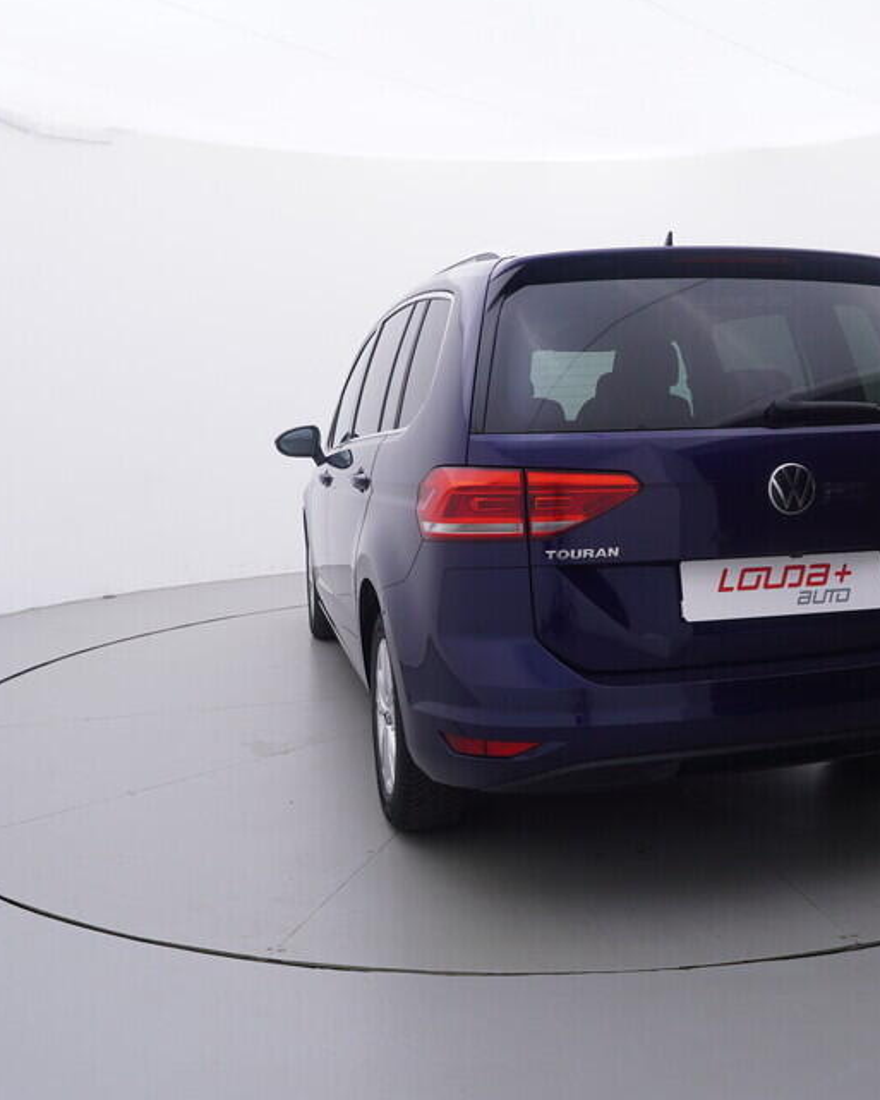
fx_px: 1098
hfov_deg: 43.3
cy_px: 534
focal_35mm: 34
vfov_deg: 53.2
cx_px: 556
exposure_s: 1/80
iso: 200
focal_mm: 15
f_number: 5
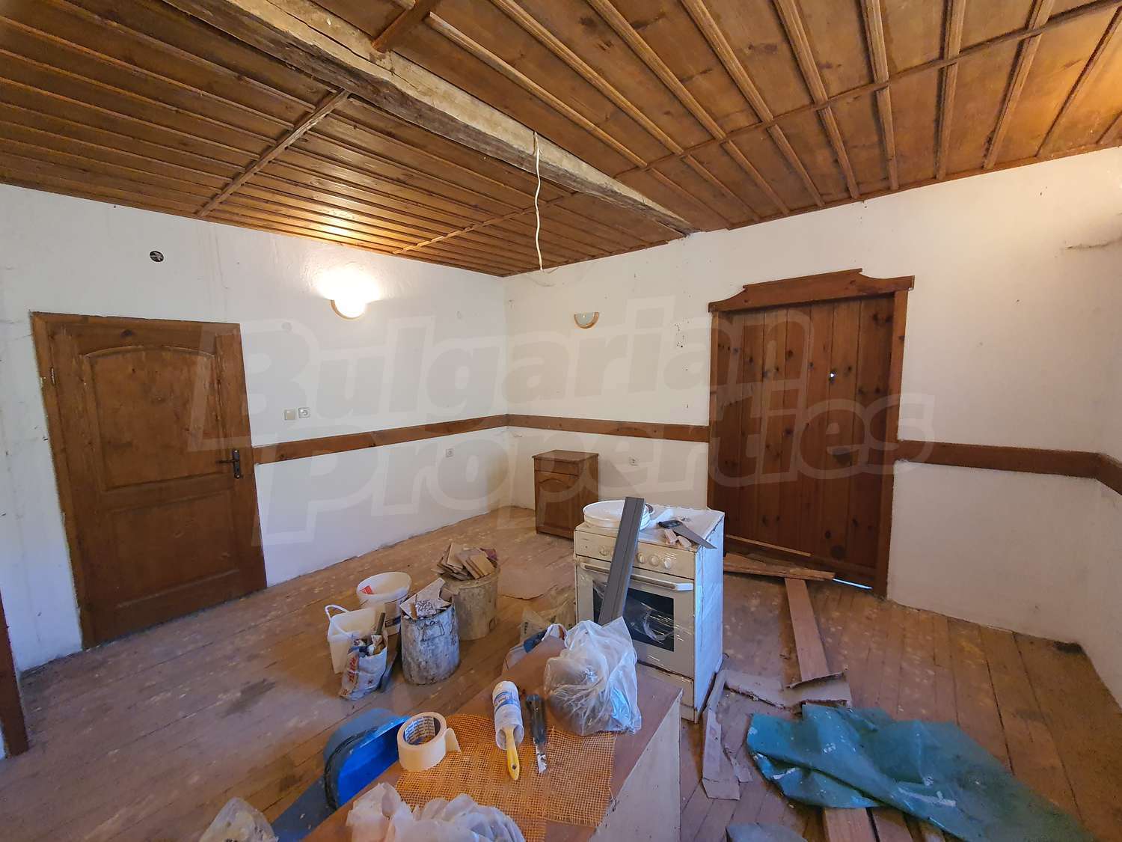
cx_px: 561
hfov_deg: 106.2
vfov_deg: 89.9
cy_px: 421
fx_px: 421
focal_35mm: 13
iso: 400
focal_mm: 1.8
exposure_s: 1/33
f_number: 2.2
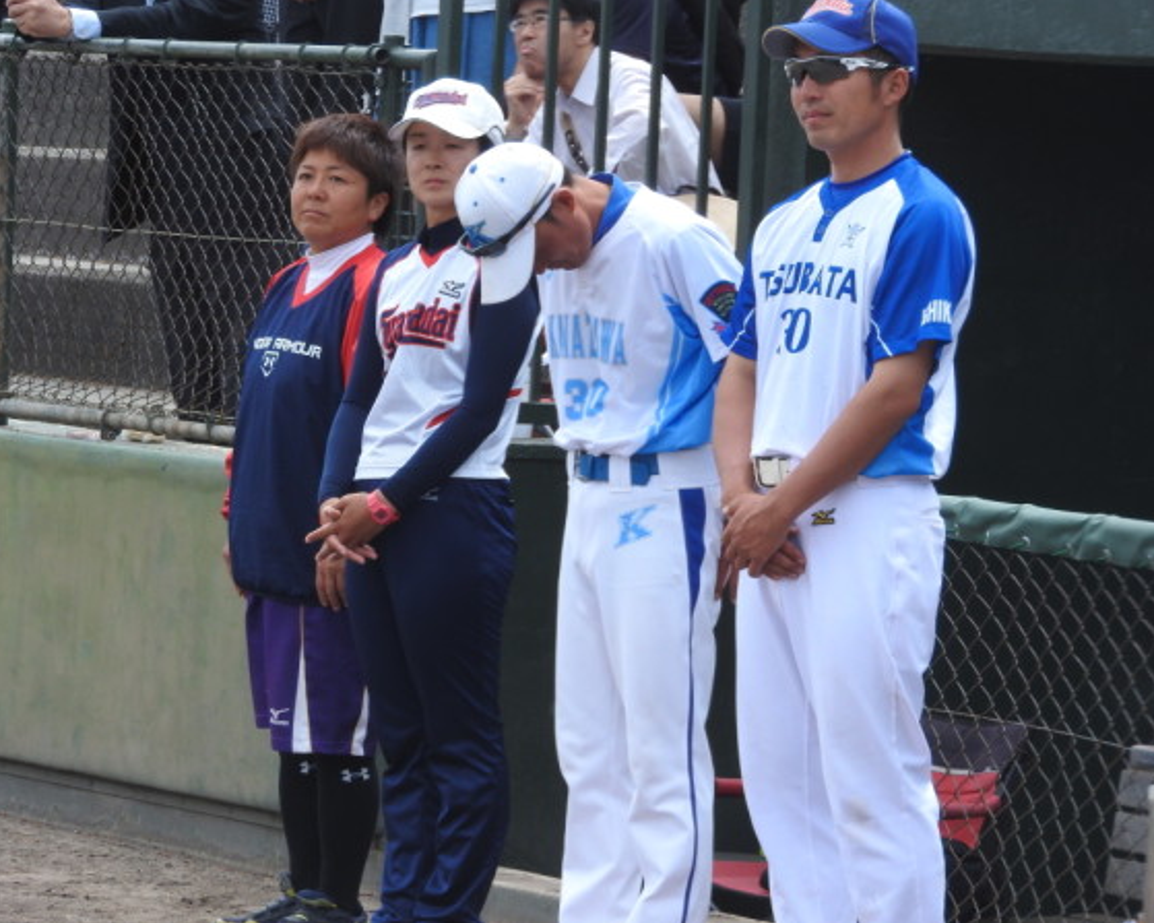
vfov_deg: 5.5
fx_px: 9664
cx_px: 595
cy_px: 460
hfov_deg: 6.8
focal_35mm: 283
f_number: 5.5
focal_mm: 48.4
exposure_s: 1/320
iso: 100
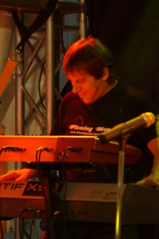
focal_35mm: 225
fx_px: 1493
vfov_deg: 9.2
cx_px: 80
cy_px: 120
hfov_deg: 6.1
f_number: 6.3
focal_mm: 150
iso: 3200
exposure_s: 1/50
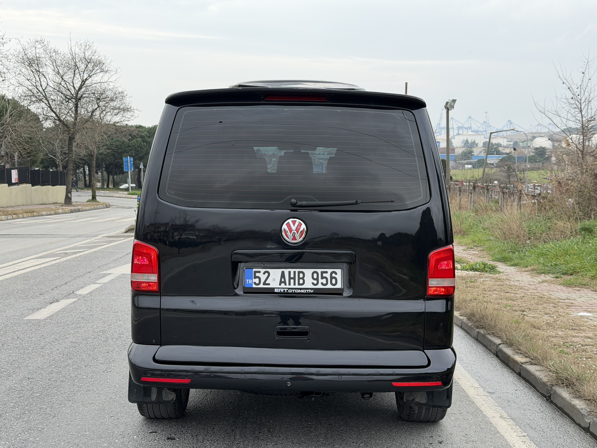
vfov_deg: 30.3
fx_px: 828
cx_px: 298
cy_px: 224
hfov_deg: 39.7
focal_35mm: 48
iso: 64
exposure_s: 1/1575
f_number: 1.78
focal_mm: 6.76
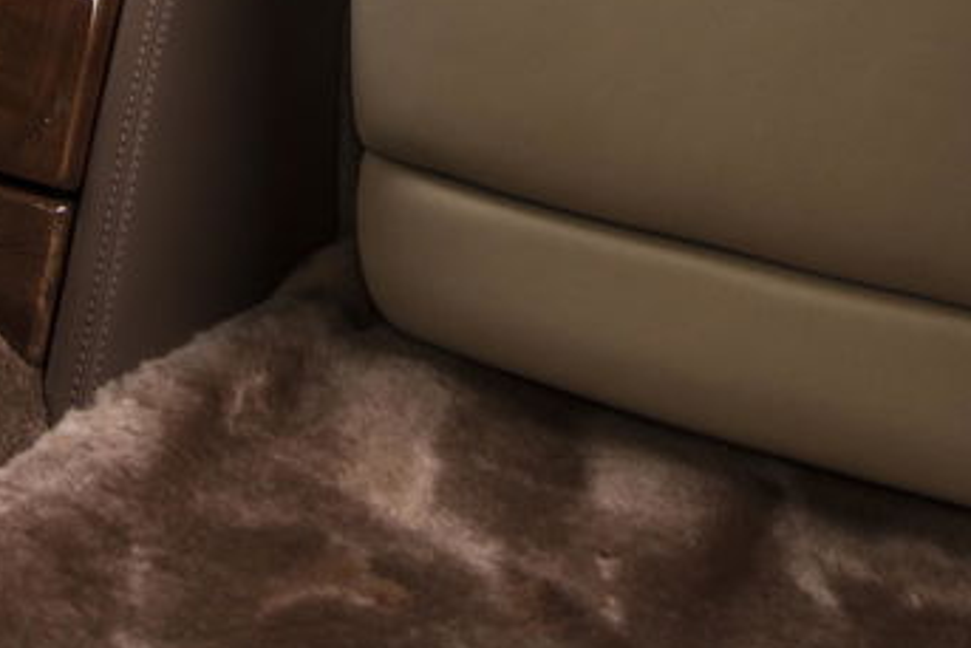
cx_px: 388
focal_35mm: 84
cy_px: -748
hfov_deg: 24.1
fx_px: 2267
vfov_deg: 13.4
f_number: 5
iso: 160
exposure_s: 1/250
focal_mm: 18
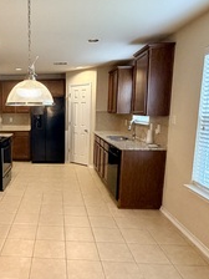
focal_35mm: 30
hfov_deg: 43.9
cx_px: 34
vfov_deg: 59.9
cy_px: 151
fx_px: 242
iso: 320
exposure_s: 1/60
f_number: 2.2
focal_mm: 2.22
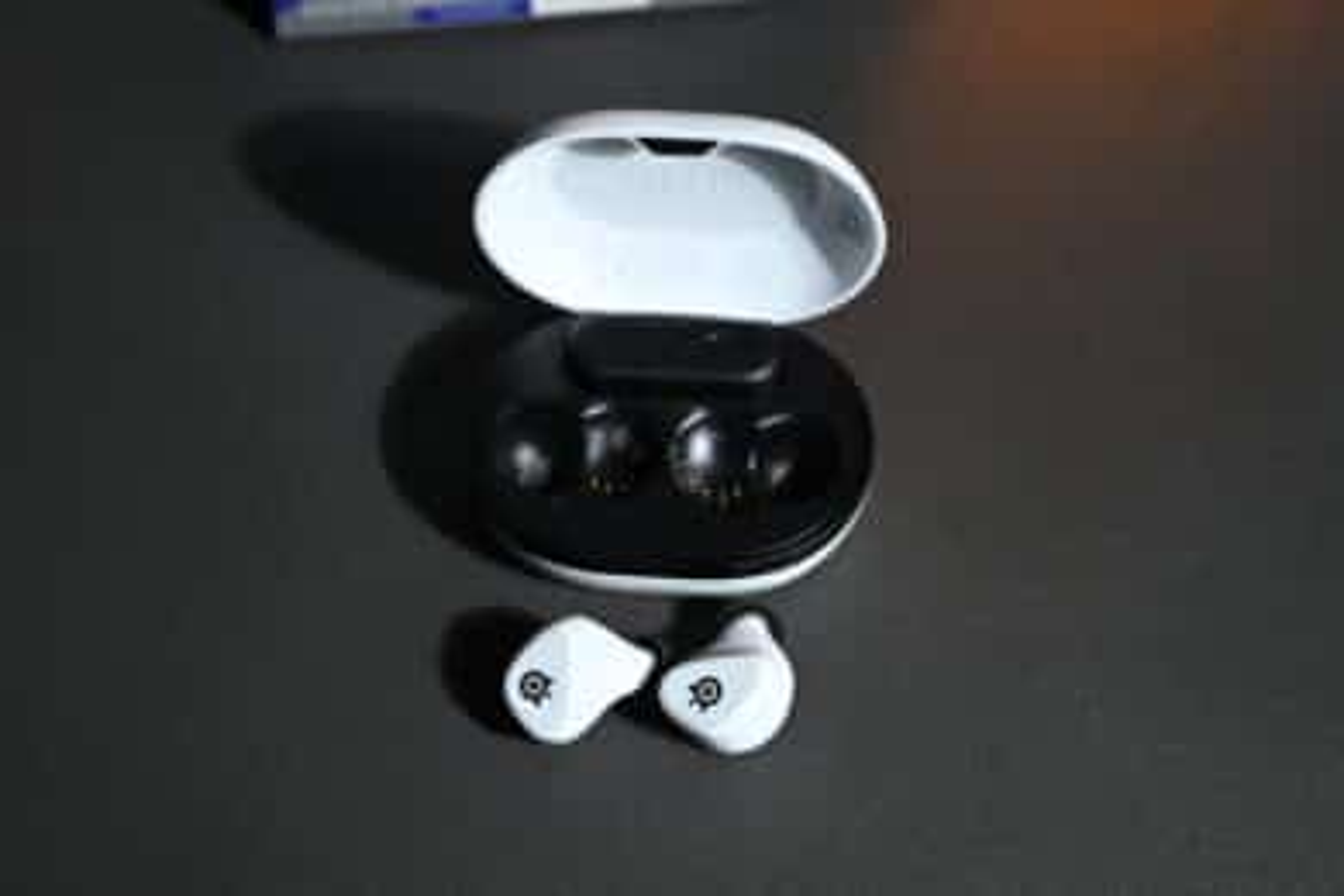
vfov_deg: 18.2
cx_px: 672
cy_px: 448
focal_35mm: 75
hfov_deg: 27.0
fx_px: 2800
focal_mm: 75
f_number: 7.1
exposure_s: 1/80
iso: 1000
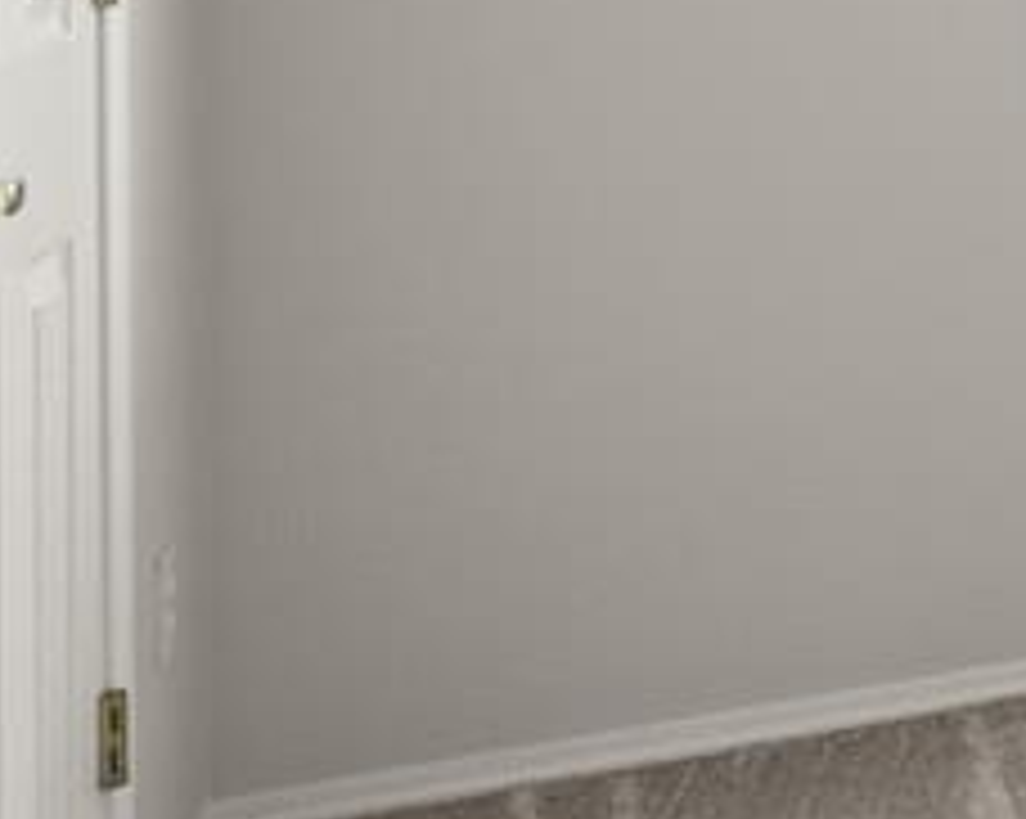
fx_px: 2306
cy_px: -153
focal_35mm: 76
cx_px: 2084
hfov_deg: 17.5
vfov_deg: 19.1
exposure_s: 1/3
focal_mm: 18
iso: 160
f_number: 8
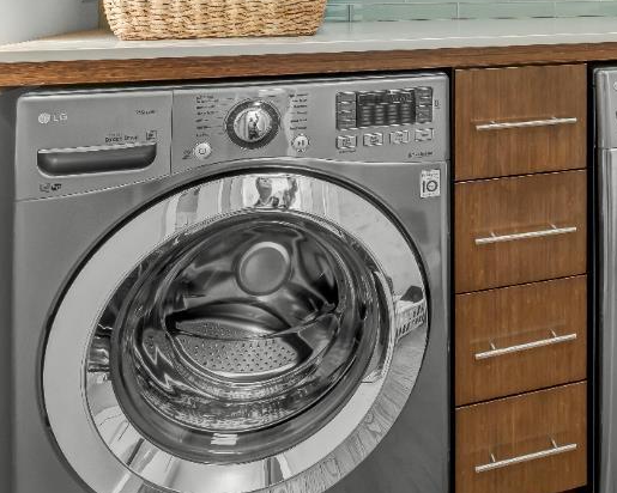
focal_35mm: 41
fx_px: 749
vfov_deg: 33.6
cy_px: 7
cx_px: 621
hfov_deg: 39.4
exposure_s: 1/50
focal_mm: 15
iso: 250
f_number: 8
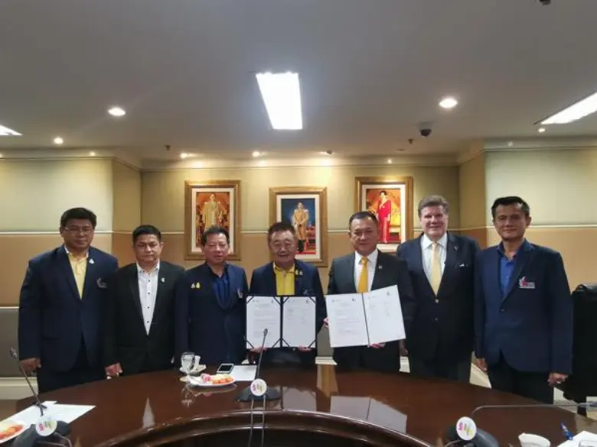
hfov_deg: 69.4
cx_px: 298
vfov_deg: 54.9
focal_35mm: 25
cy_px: 224
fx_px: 431
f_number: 2.2
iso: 400
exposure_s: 1/50
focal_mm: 2.35
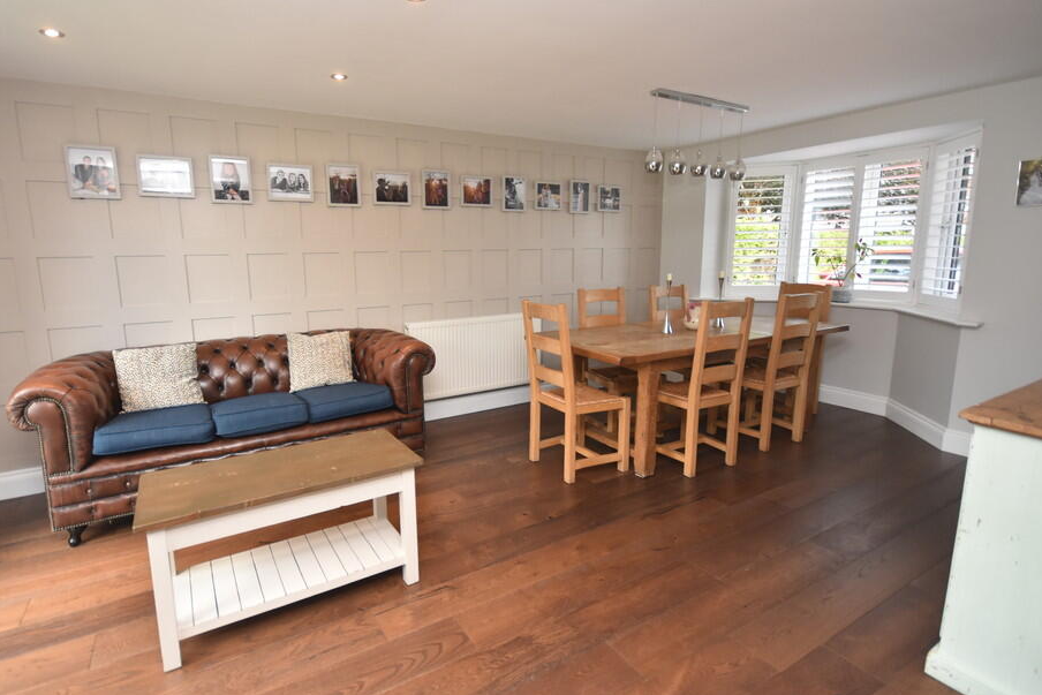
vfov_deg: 70.4
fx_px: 492
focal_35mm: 17
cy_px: 328
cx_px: 477
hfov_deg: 93.1
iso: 800
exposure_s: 1/125
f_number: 4
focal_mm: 10
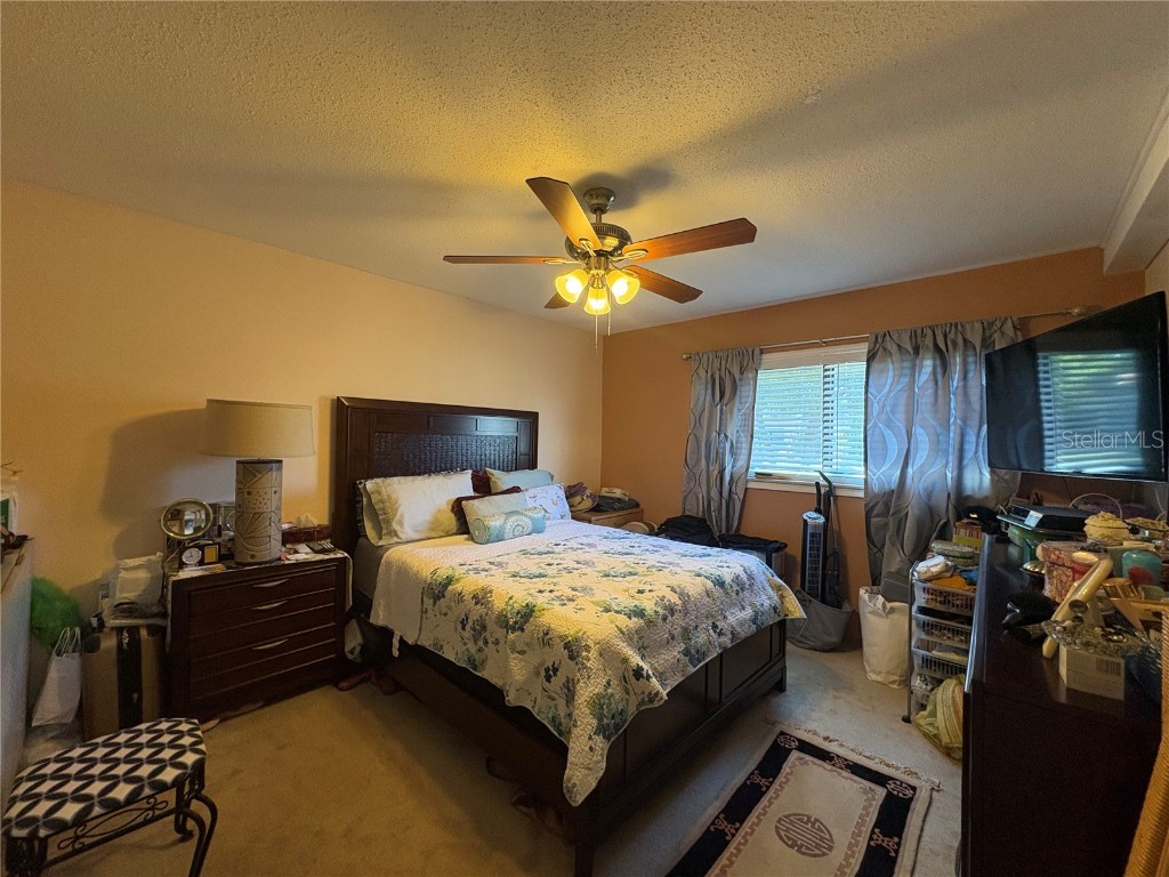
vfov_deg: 85.7
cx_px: 584
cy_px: 438
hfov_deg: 102.1
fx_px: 473
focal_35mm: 14
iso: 320
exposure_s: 1/120
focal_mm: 2.22
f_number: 2.2
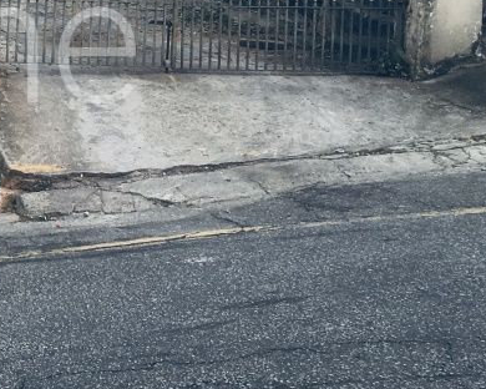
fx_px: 1338
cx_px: -238
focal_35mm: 93
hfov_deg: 18.3
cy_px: -17
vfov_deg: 16.1
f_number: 2.2
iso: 25
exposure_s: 1/509
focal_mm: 4.15
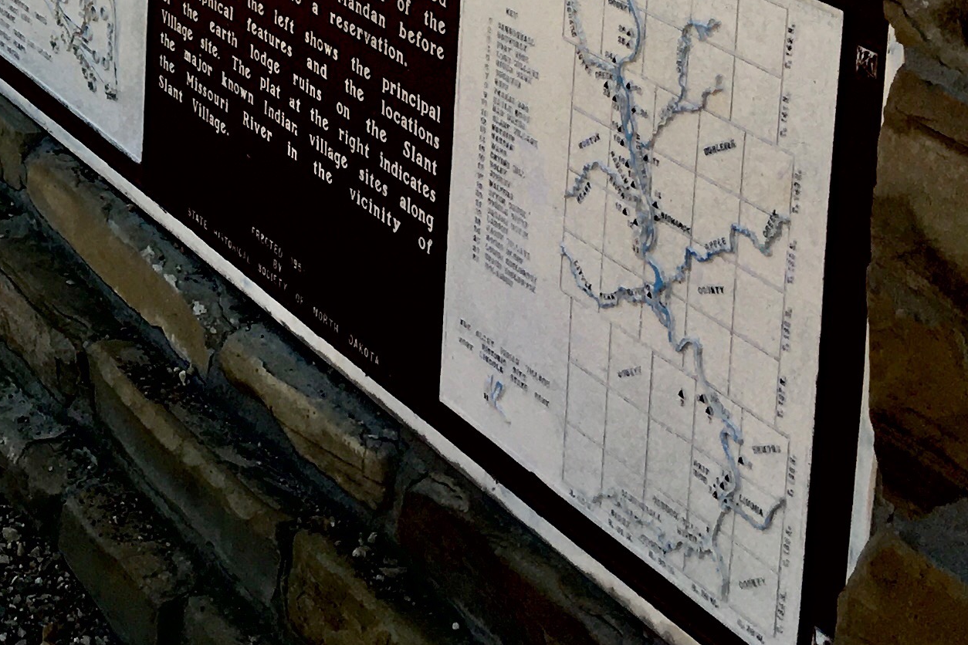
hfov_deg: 19.4
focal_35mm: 97
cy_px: -371
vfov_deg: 13.2
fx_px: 2608
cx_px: -291
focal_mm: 4.15
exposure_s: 1/845
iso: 25
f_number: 2.2
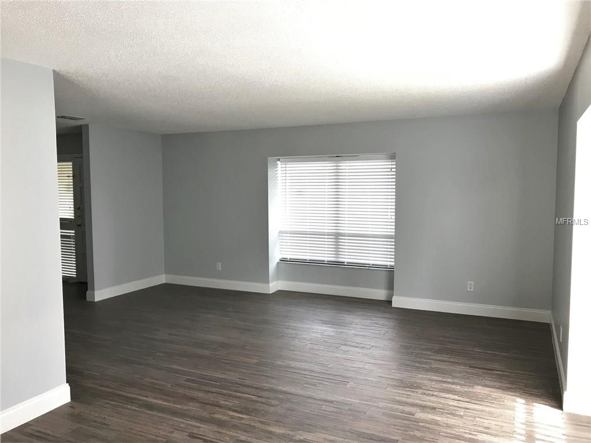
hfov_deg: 63.4
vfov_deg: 49.7
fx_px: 478
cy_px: 222
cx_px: 296
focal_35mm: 28
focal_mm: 3.99
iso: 25
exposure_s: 1/40
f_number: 1.8
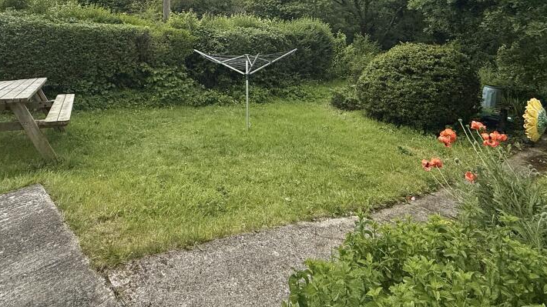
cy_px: 24
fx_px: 319
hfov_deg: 80.9
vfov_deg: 45.9
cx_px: 243
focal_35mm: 22
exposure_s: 1/4425
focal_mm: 2.22
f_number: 2.2
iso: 50
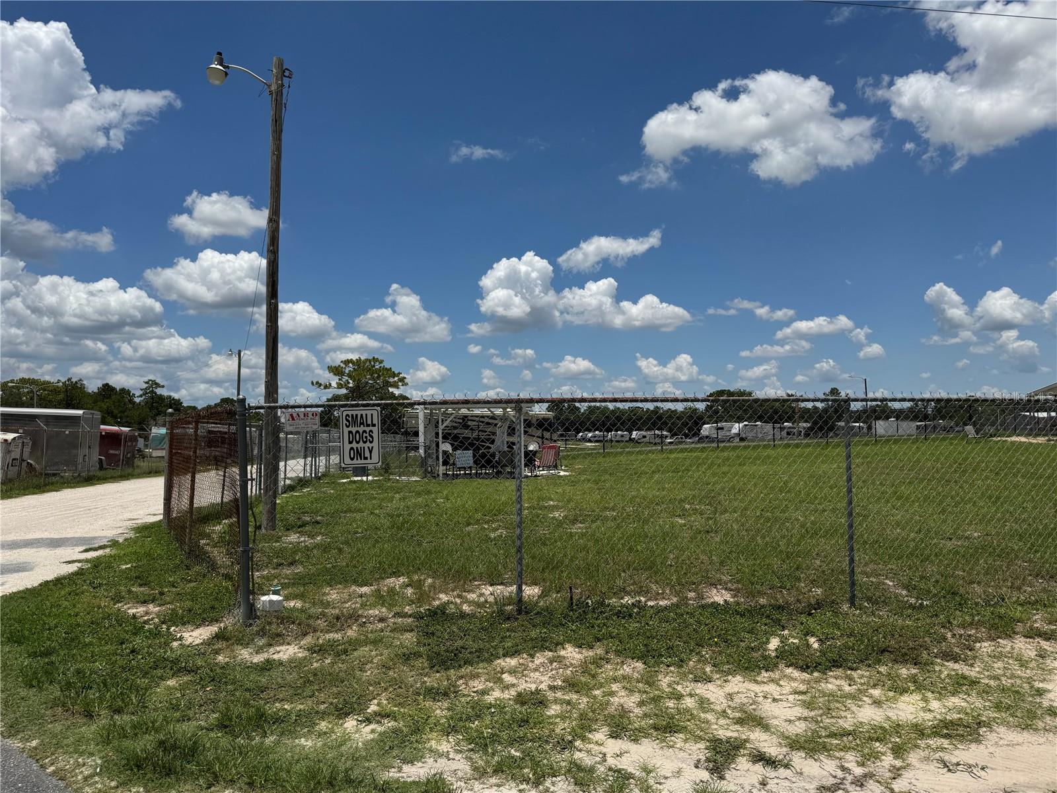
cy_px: 396
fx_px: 733
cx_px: 528
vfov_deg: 56.8
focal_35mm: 24
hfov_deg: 71.6
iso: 80
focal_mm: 6.76
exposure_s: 1/9009
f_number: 1.78
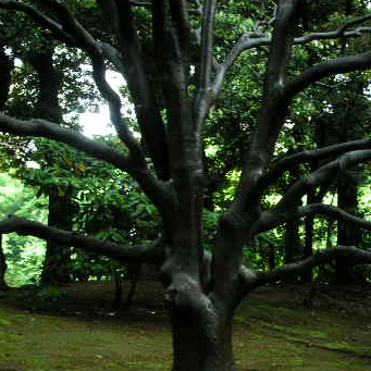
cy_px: 195
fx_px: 764
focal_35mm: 63
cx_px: 198
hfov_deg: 27.3
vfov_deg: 27.3
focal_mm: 7.8
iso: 200
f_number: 2.8
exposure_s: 1/20
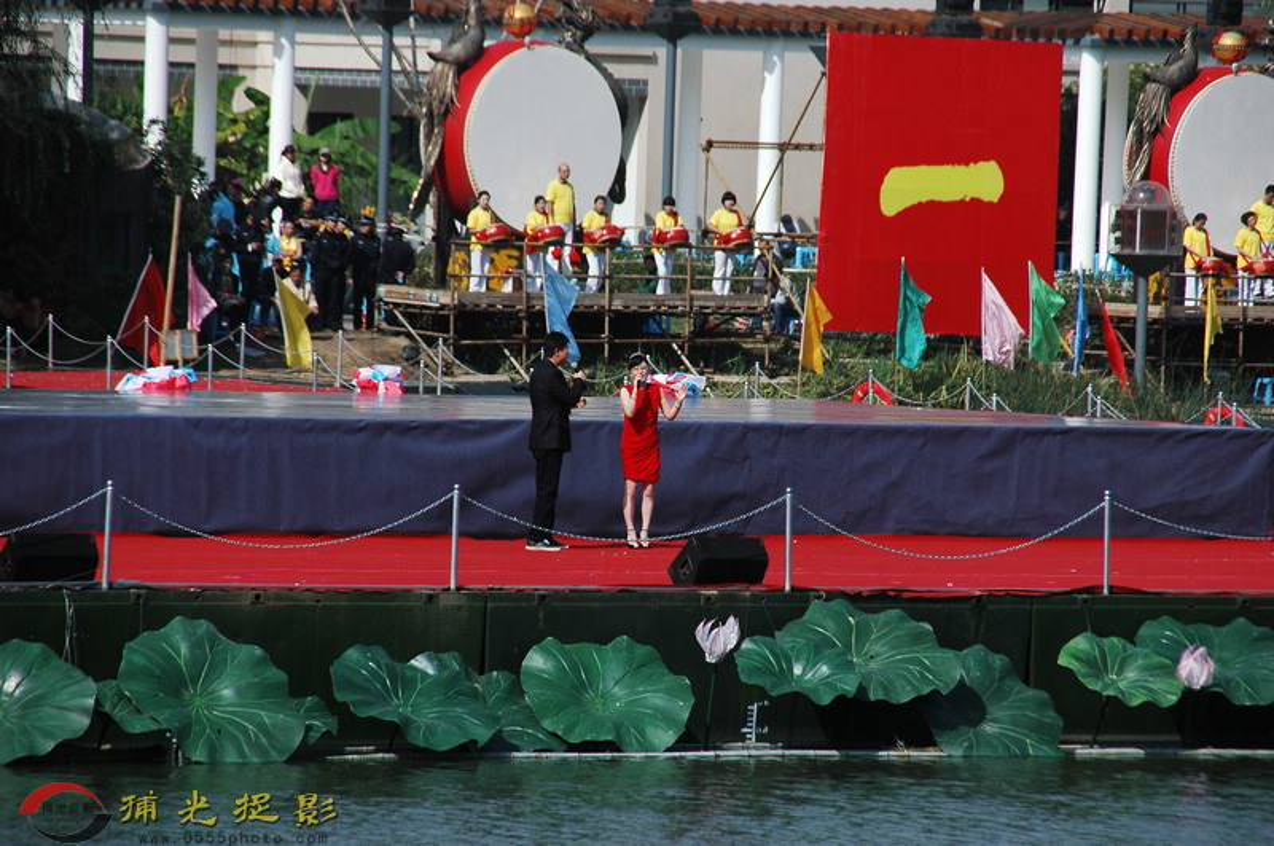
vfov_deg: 4.6
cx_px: 637
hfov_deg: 6.9
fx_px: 10602
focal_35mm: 300
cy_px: 423
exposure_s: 1/800
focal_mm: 200
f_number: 8
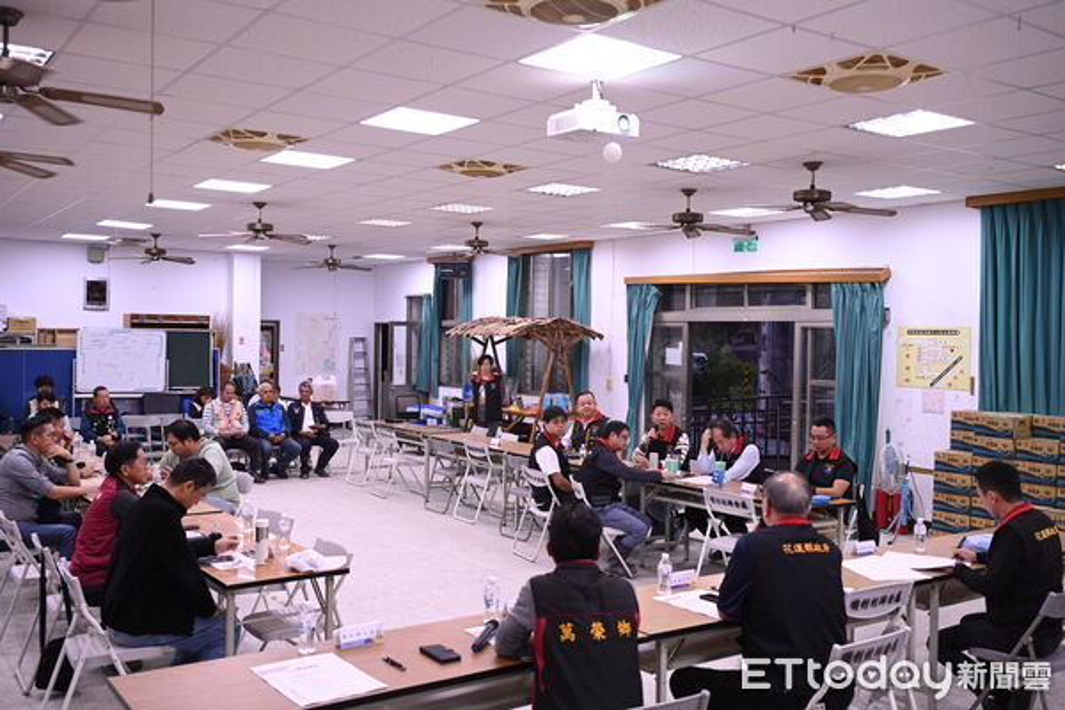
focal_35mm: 33
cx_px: 532
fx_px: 976
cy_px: 355
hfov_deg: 57.2
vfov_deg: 40.0
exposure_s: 1/80
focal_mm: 33
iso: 640
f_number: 4
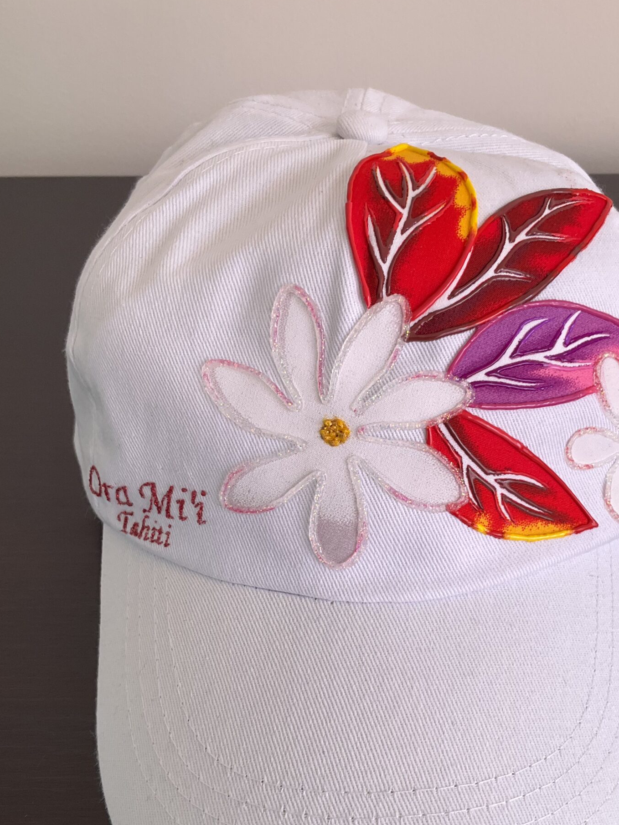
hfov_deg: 35.0
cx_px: 373
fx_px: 978
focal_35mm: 41
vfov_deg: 45.6
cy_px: 490
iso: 20
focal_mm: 3
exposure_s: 1/122
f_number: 1.8
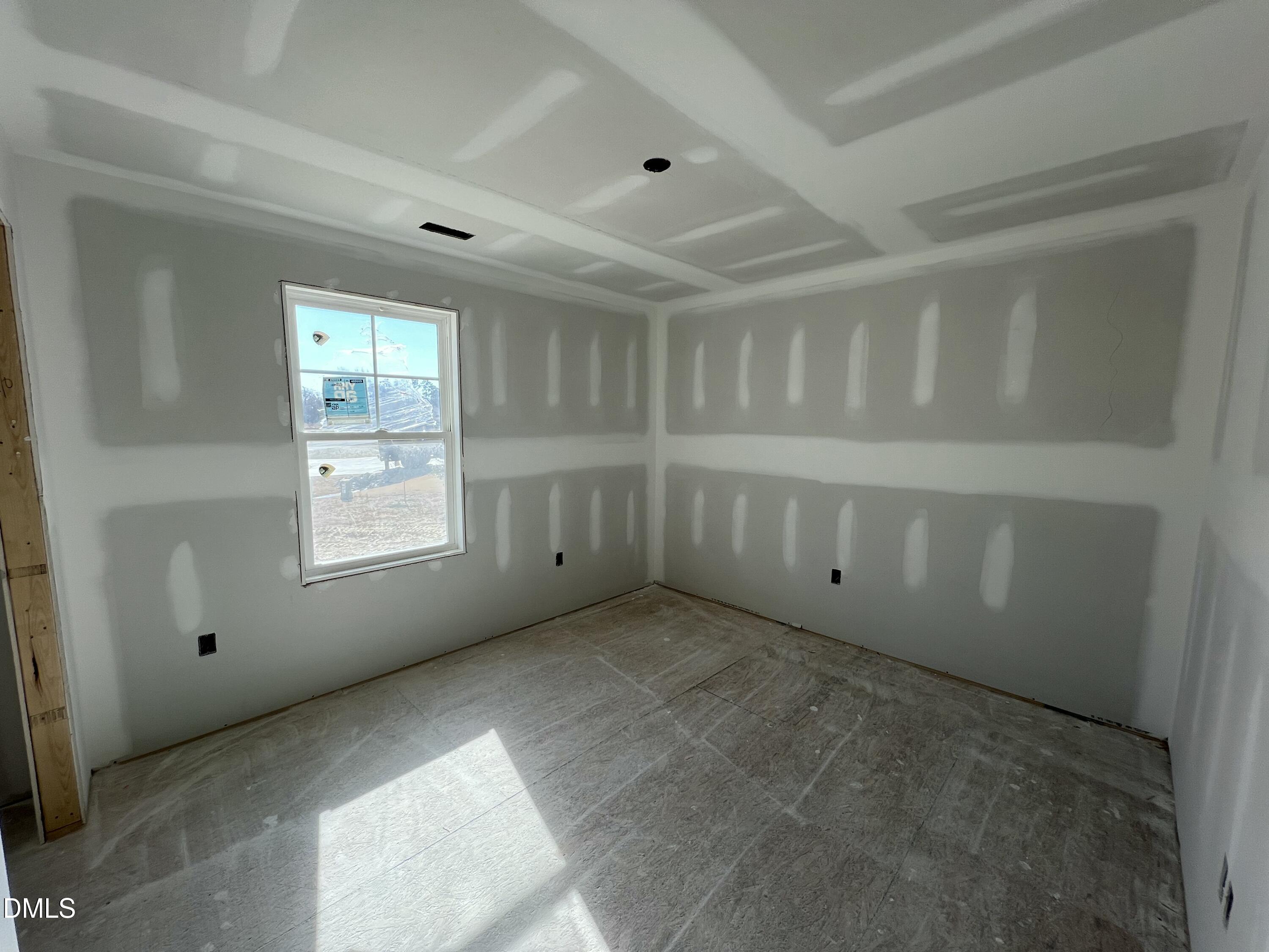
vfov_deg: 89.9
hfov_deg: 106.2
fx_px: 477
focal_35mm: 13
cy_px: 476
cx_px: 634
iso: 32
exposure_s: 1/237
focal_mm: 1.57
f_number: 1.8
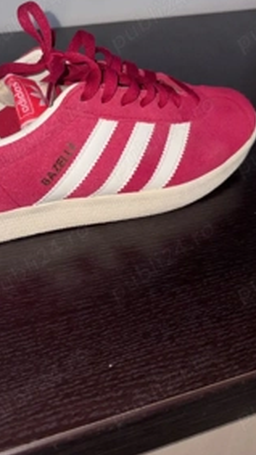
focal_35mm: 40
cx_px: 69
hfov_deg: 29.3
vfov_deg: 49.7
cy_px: 156
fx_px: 483
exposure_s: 1/19
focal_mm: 5.96
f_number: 1.6
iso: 40
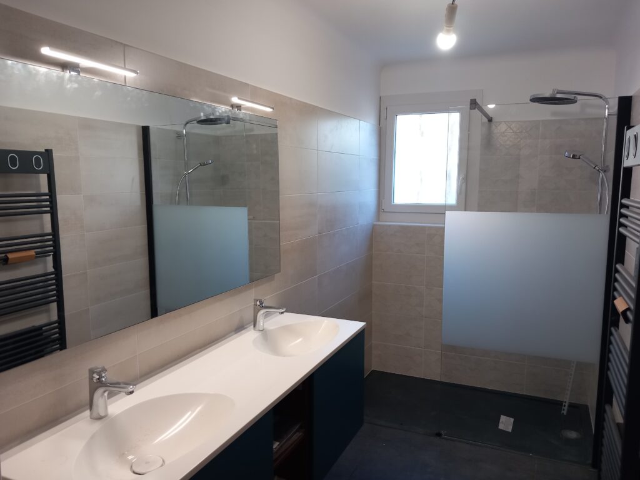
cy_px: 240
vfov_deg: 51.4
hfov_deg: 65.3
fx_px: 499
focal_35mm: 27
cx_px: 320
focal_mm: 4
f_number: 1.8
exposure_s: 1/50
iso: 160
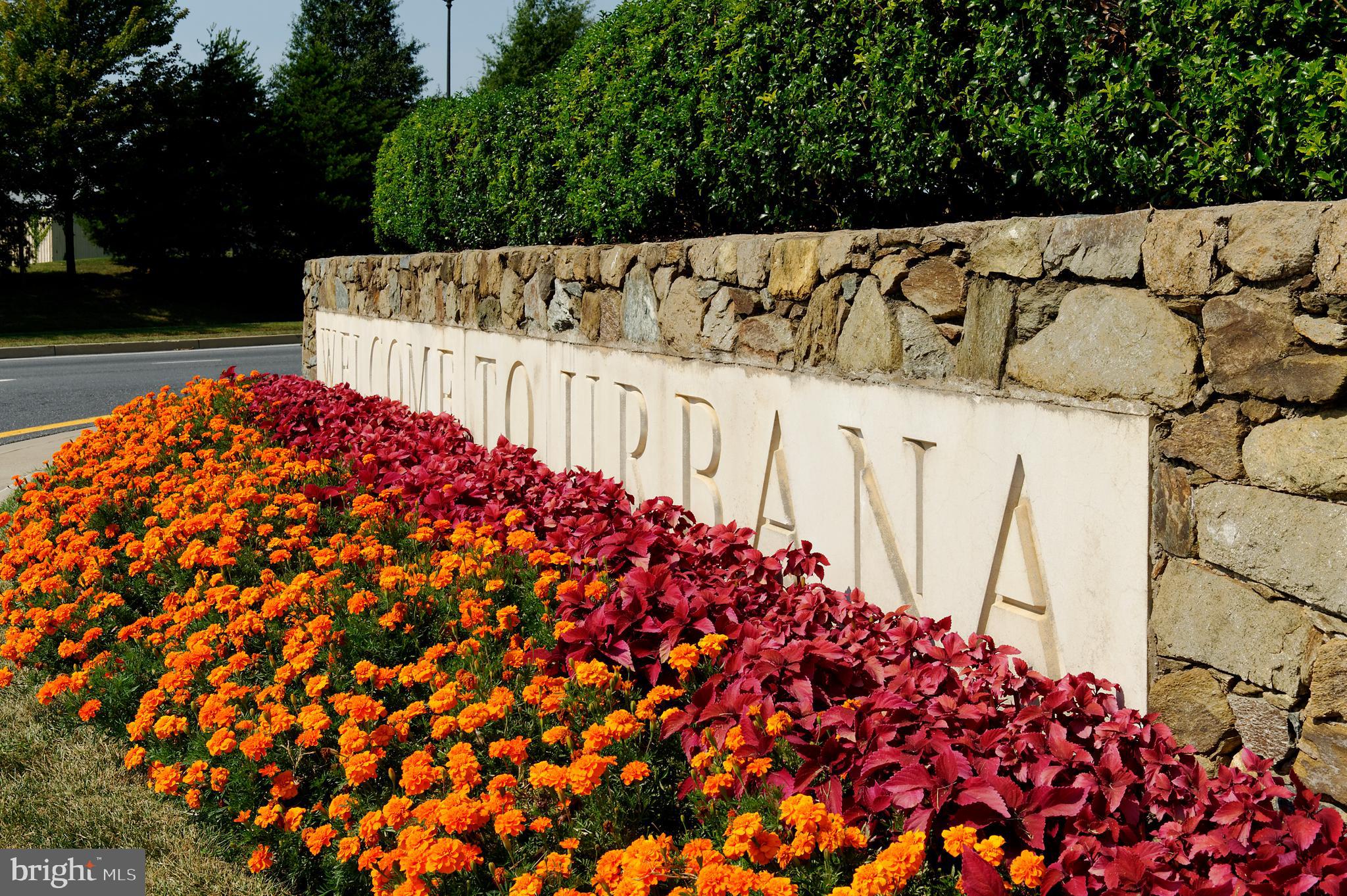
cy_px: 448
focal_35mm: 48
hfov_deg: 41.1
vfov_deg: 28.0
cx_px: 674
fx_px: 1795
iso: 250
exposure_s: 1/250
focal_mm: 48
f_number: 16
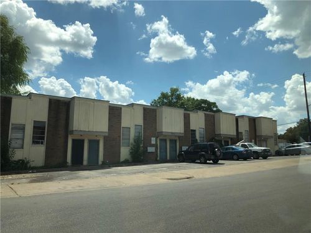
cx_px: 156
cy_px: 116
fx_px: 252
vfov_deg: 49.7
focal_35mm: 28
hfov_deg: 63.4
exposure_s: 1/1143
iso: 20
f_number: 1.8
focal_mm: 3.99
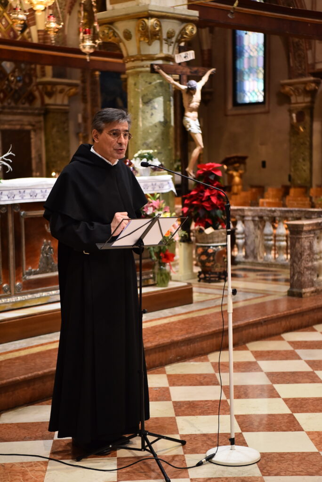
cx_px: 161
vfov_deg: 28.8
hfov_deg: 19.5
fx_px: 938
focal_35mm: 70
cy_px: 241
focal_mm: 70
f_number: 3.2
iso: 1600
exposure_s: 1/80
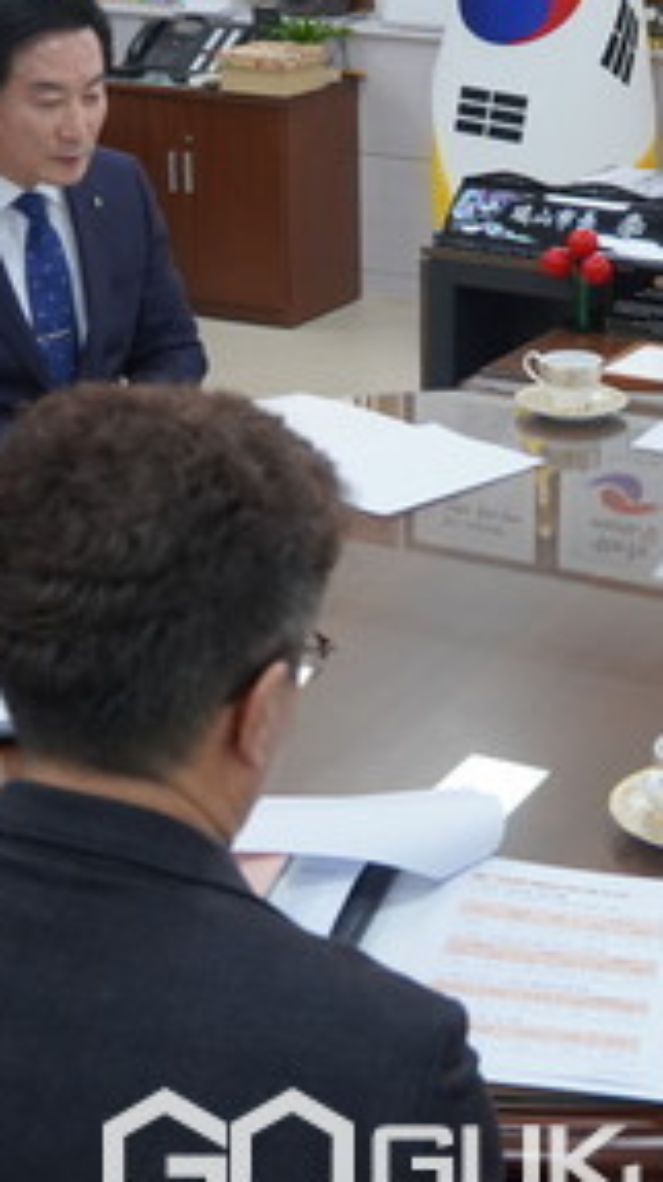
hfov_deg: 17.3
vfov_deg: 30.5
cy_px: 467
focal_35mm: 69
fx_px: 2164
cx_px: 548
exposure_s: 1/160
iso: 1250
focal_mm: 21
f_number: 4
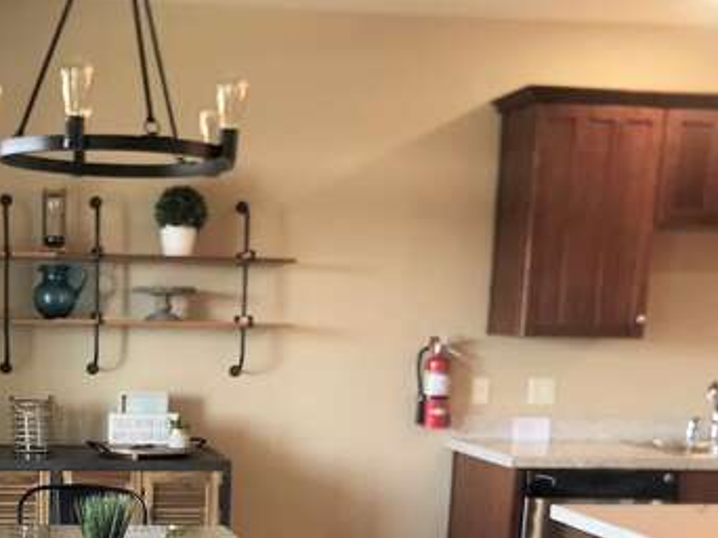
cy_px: 504
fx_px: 1161
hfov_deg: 32.9
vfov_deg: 25.1
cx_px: 93
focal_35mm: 56
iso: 32
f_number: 1.8
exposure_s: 1/30
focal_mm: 3.99
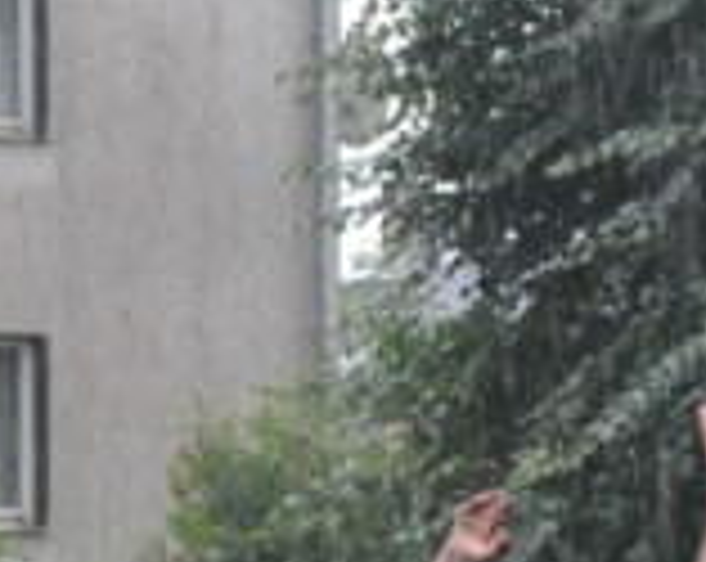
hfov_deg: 8.5
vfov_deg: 6.8
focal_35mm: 222
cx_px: -409
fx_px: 4638
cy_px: 892
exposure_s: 1/200
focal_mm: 31
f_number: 7.1
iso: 1600
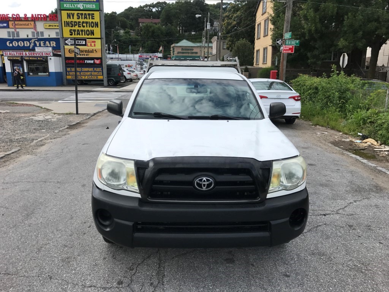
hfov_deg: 63.4
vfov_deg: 49.7
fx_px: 315
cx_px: 194
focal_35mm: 28
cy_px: 146
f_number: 1.8
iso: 20
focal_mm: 3.99
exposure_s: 1/1520
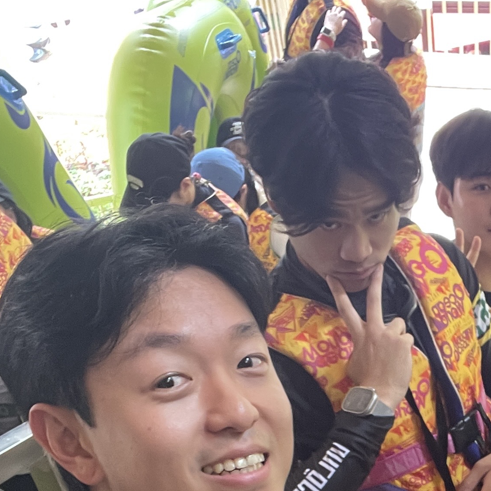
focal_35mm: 72
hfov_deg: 23.0
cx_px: 491
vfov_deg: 22.3
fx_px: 1155
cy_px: 578
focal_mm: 2.71
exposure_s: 1/60
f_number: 2.2
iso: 125
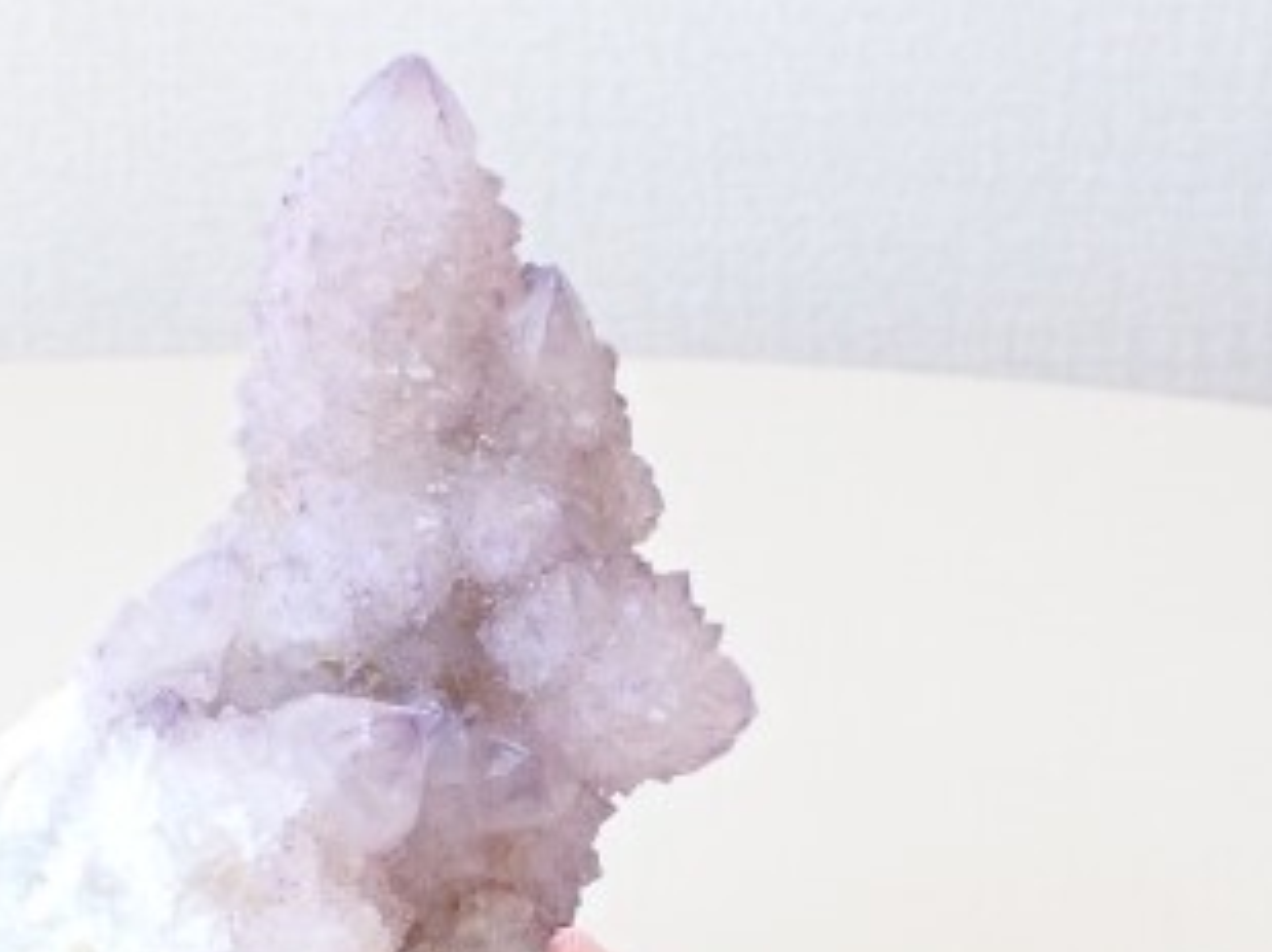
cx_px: 377
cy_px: 747
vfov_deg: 23.3
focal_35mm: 62
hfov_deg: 30.9
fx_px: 2276
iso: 250
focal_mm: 5.4
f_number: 3.2
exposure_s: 1/125
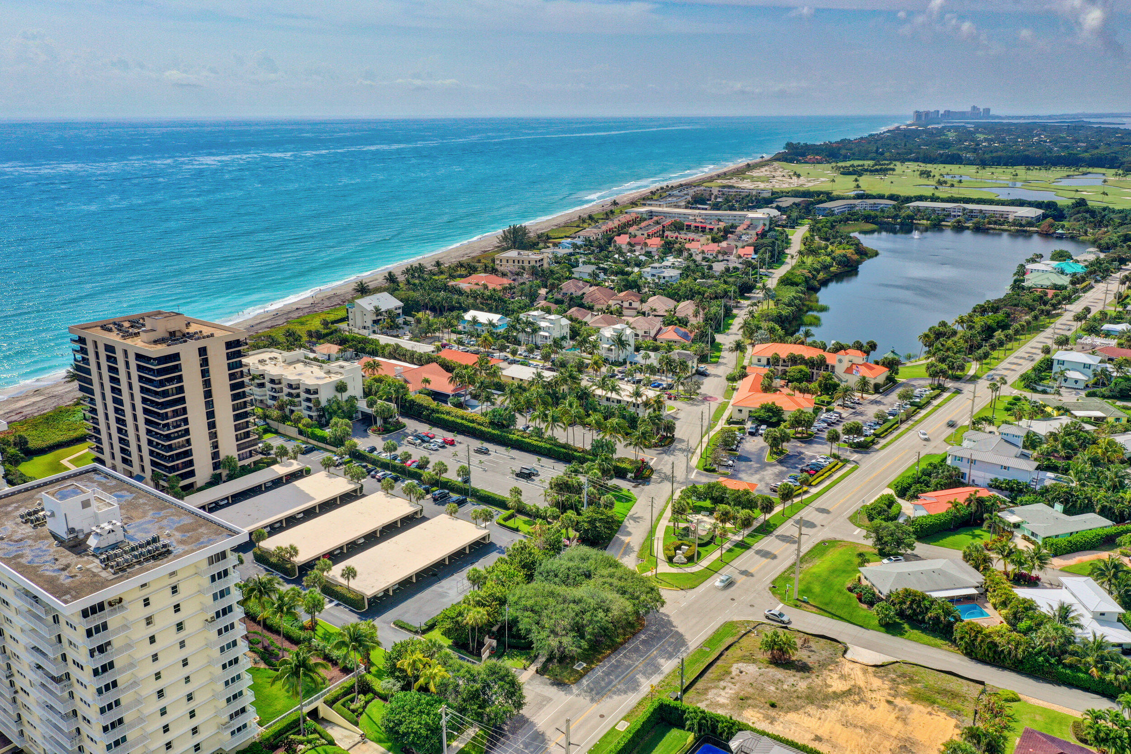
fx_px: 880
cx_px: 566
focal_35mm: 28
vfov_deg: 46.4
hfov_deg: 65.5
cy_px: 377
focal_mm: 10.3
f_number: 6.3
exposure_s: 1/640
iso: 100
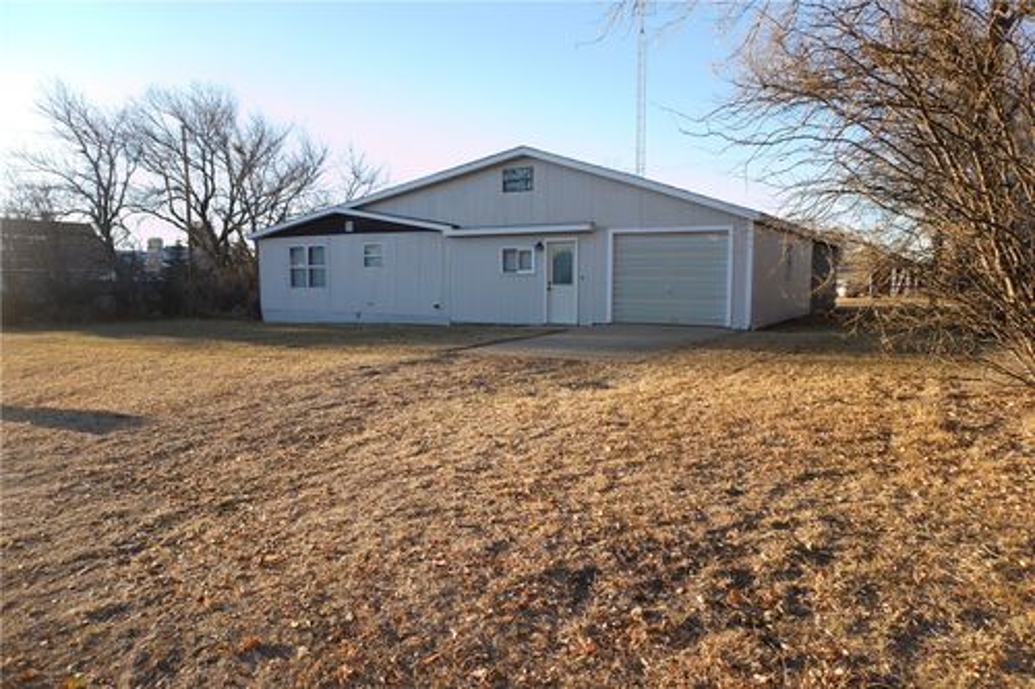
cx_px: 518
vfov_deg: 53.1
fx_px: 690
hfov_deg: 73.8
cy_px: 344
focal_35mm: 24
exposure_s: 1/160
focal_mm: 16
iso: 80
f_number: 4.5
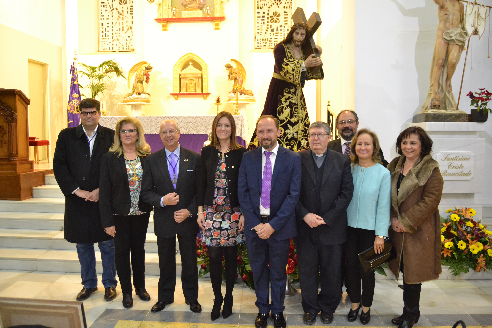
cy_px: 164
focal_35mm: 27
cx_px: 246
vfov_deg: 47.9
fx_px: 369
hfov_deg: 67.4
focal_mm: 18
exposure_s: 1/60
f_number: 3.5
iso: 2000
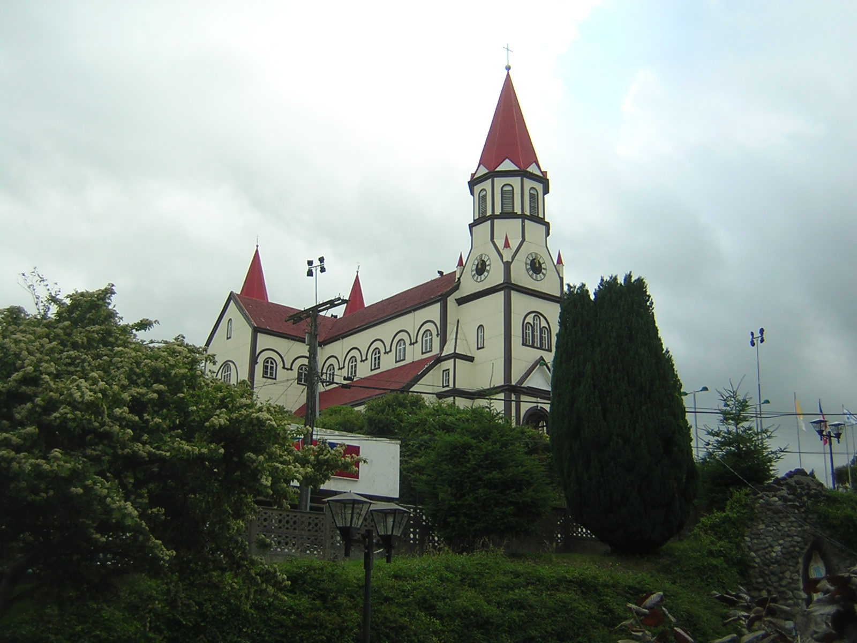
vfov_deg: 33.6
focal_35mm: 43
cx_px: 428
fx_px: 1065
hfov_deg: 43.9
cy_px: 322
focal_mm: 5.6
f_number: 2.8
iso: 100
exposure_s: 1/415
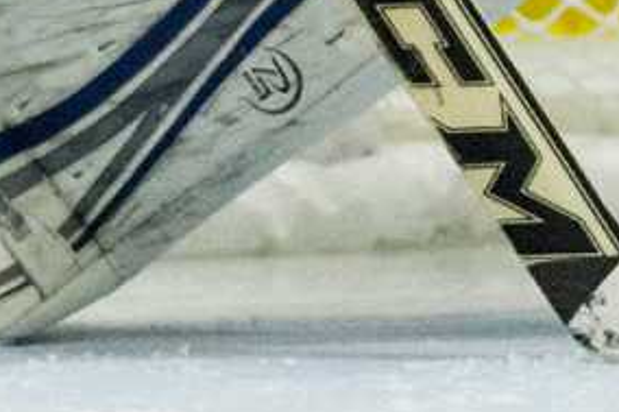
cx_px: 848
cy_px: -602
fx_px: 37203
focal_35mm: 2165
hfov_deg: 1.0
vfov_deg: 0.6
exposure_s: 1/800
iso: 5000
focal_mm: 300
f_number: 2.8
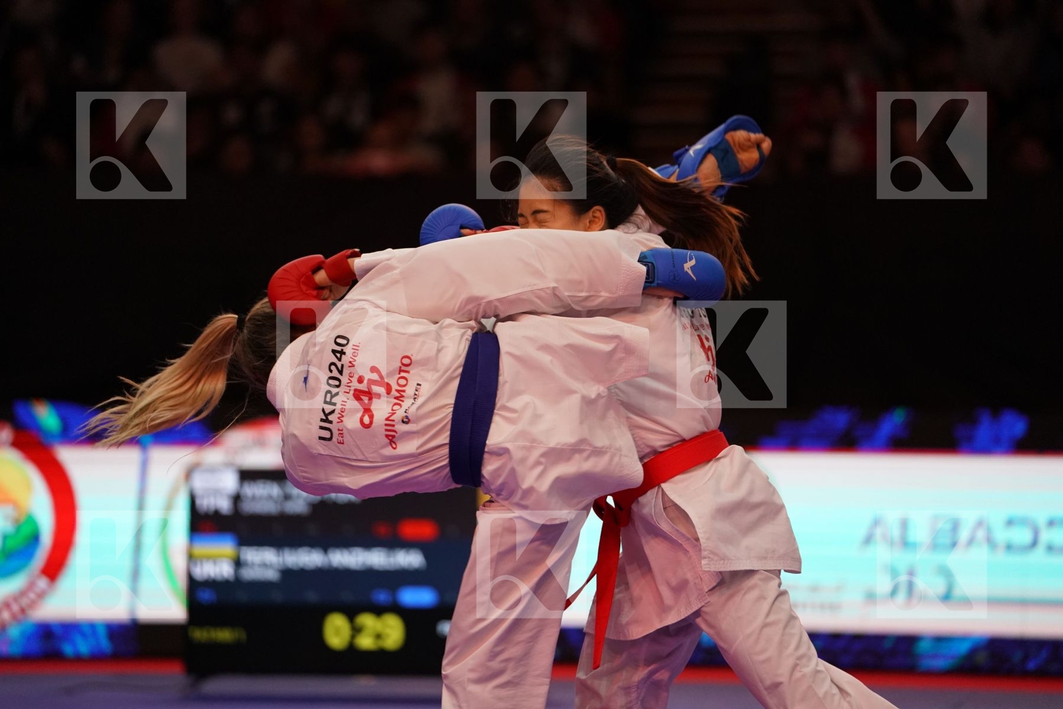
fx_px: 5137
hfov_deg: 11.8
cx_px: 532
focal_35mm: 174
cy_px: 354
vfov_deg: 7.9
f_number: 2.8
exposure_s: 1/1000
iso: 3200
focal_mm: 174
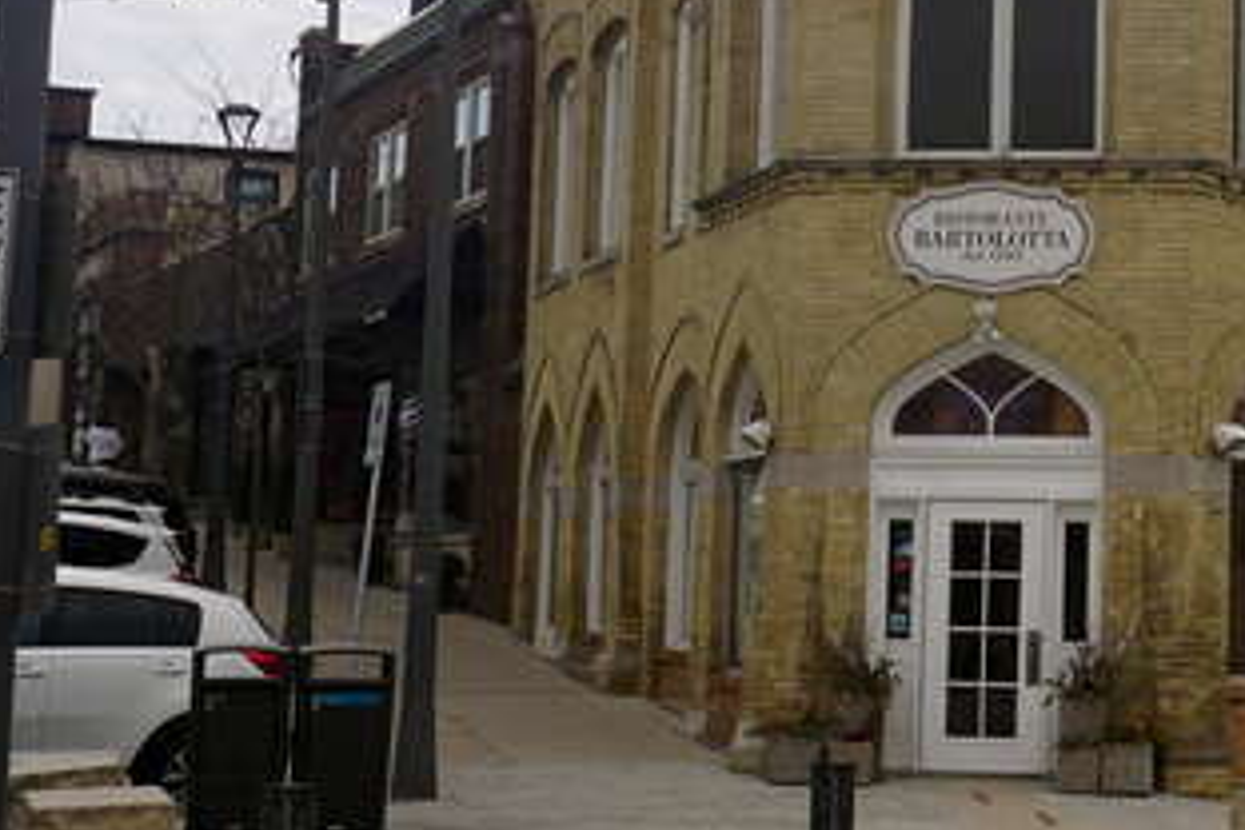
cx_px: 1253
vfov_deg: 13.5
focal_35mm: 100
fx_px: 3458
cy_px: -14
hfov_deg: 19.8
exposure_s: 1/160
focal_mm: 26
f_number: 11
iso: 100
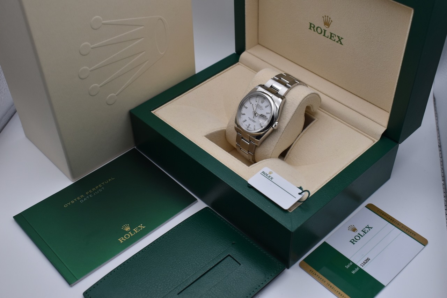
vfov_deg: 30.9
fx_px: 540
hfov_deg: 45.0
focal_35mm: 44
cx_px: 224
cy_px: 149
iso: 400
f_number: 5.6
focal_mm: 29
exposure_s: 1/125
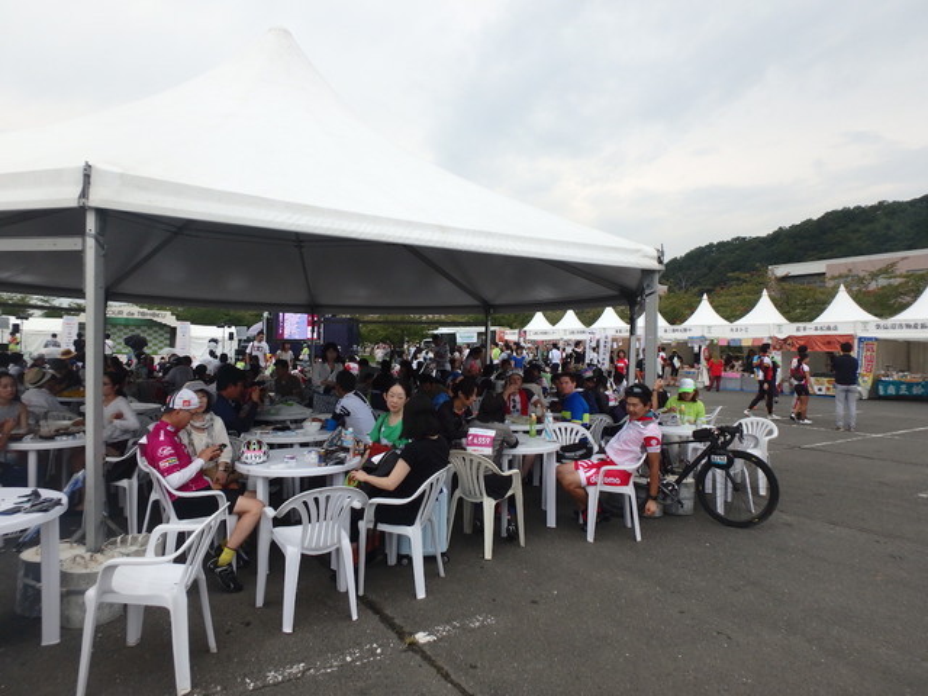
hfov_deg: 79.0
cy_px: 348
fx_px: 563
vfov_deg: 63.4
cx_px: 464
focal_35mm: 21
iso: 125
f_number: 3.5
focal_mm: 3.7
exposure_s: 1/200
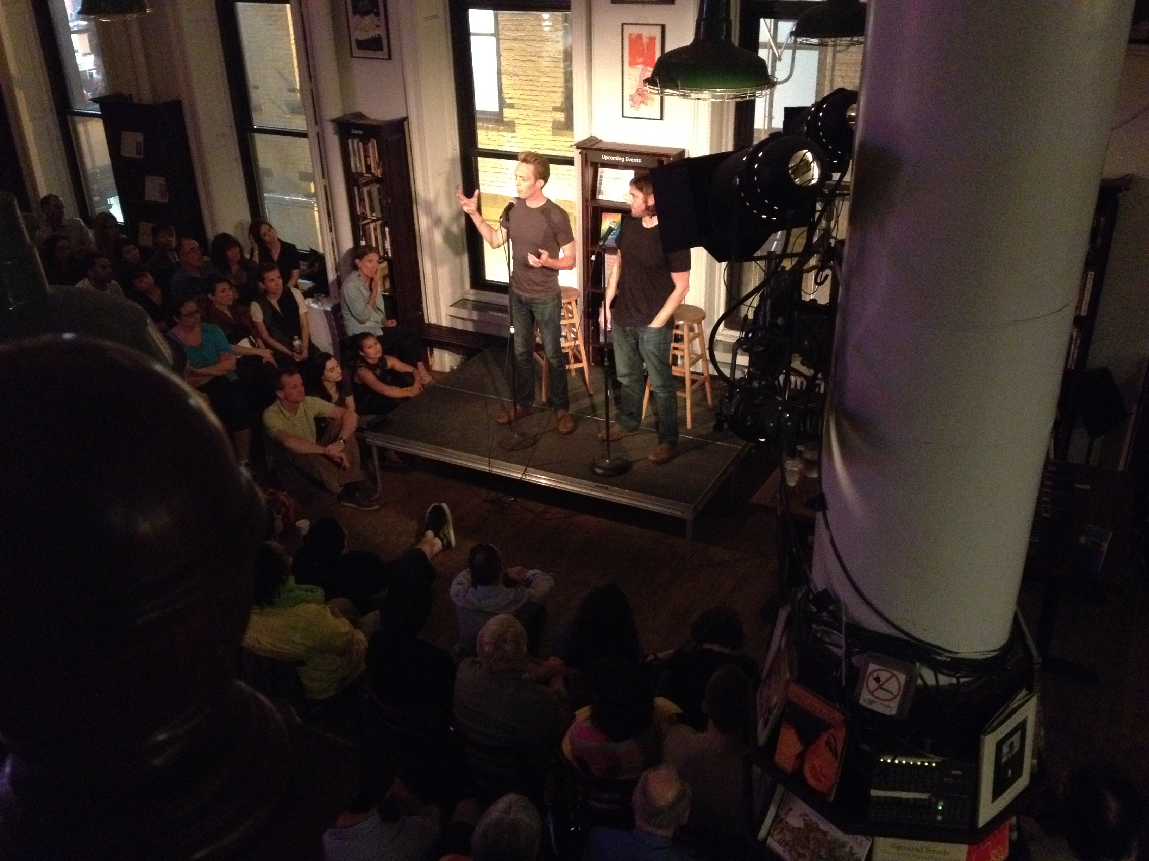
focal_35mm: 35
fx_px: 1162
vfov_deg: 40.7
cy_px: 430
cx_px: 574
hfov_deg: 52.6
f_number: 2.4
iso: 800
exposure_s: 1/15
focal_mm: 4.28
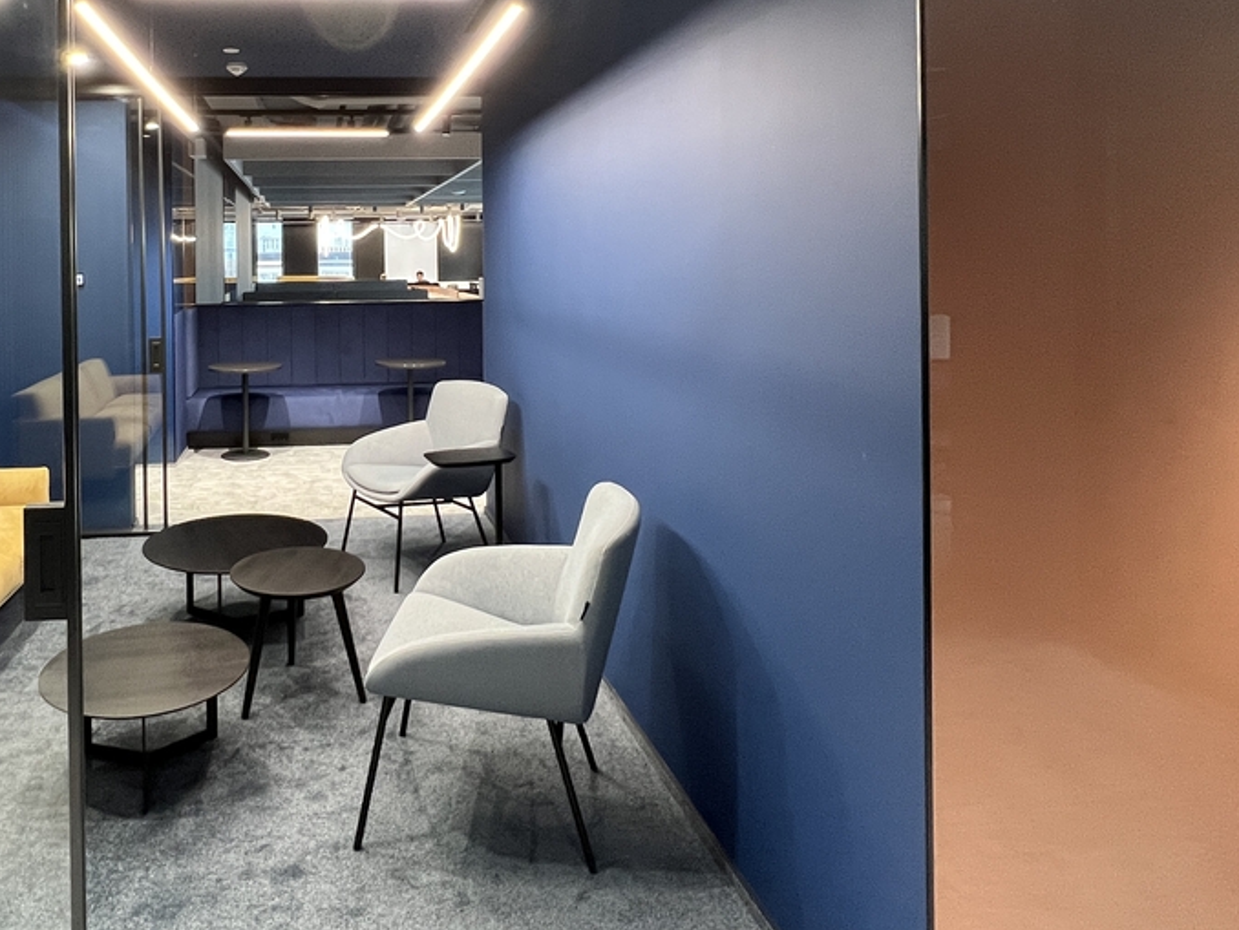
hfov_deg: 71.0
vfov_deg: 56.8
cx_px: 382
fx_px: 824
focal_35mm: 23
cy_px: 267
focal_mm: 1.57
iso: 320
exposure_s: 1/50
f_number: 1.8
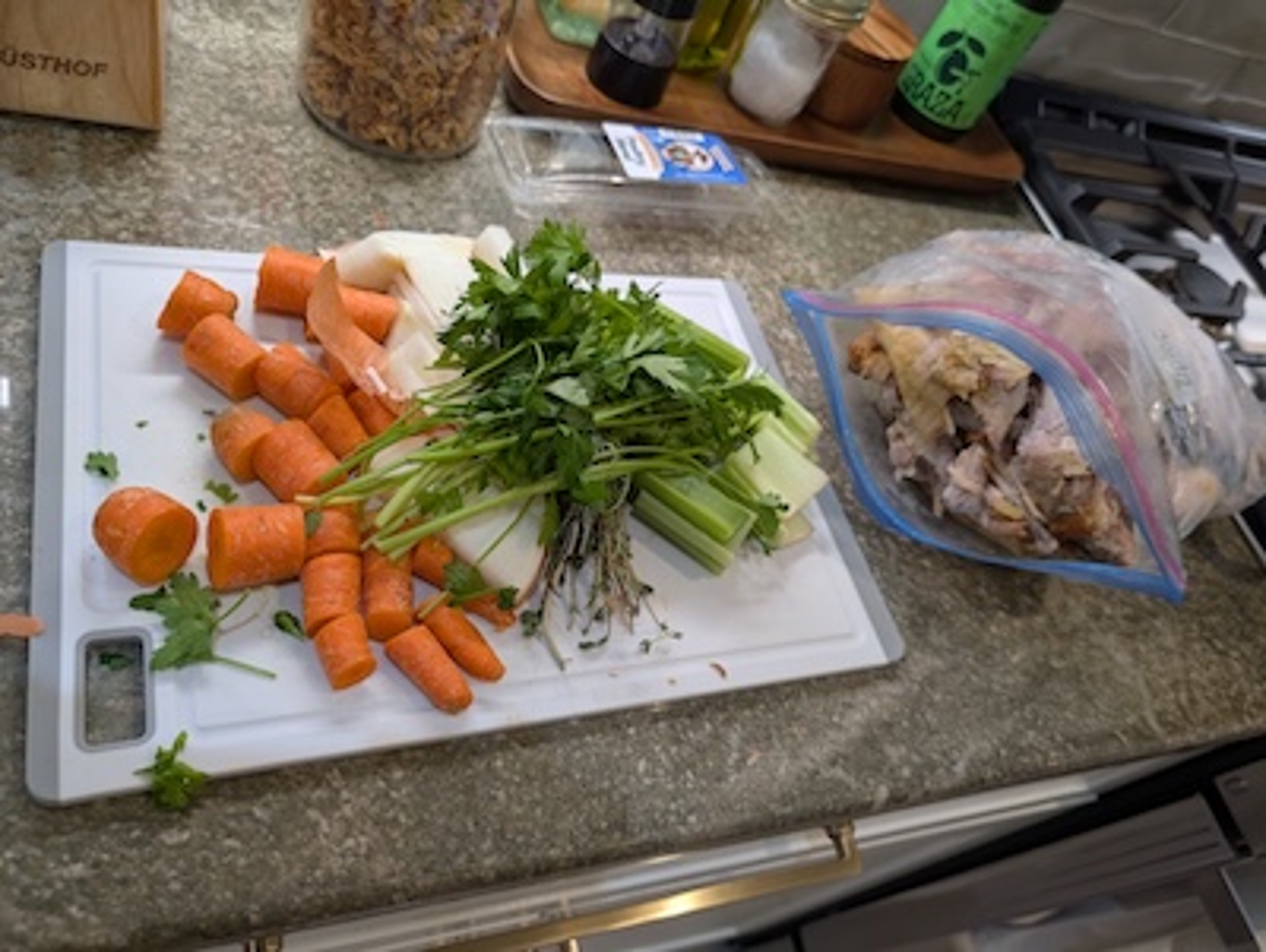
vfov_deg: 56.9
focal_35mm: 24
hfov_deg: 71.5
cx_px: 633
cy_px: 476
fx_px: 879
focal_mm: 6.9
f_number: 1.68
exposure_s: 1/120
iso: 119
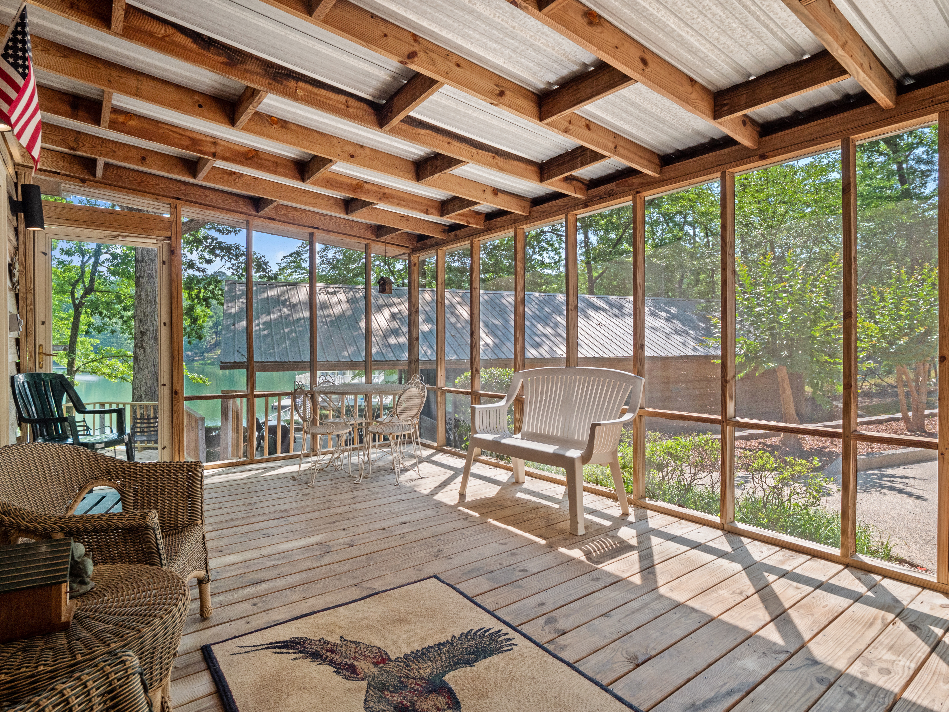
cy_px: 356
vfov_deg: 71.6
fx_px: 493
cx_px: 474
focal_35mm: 18
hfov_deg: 87.8
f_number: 5.6
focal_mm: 9
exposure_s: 1/125
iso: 400
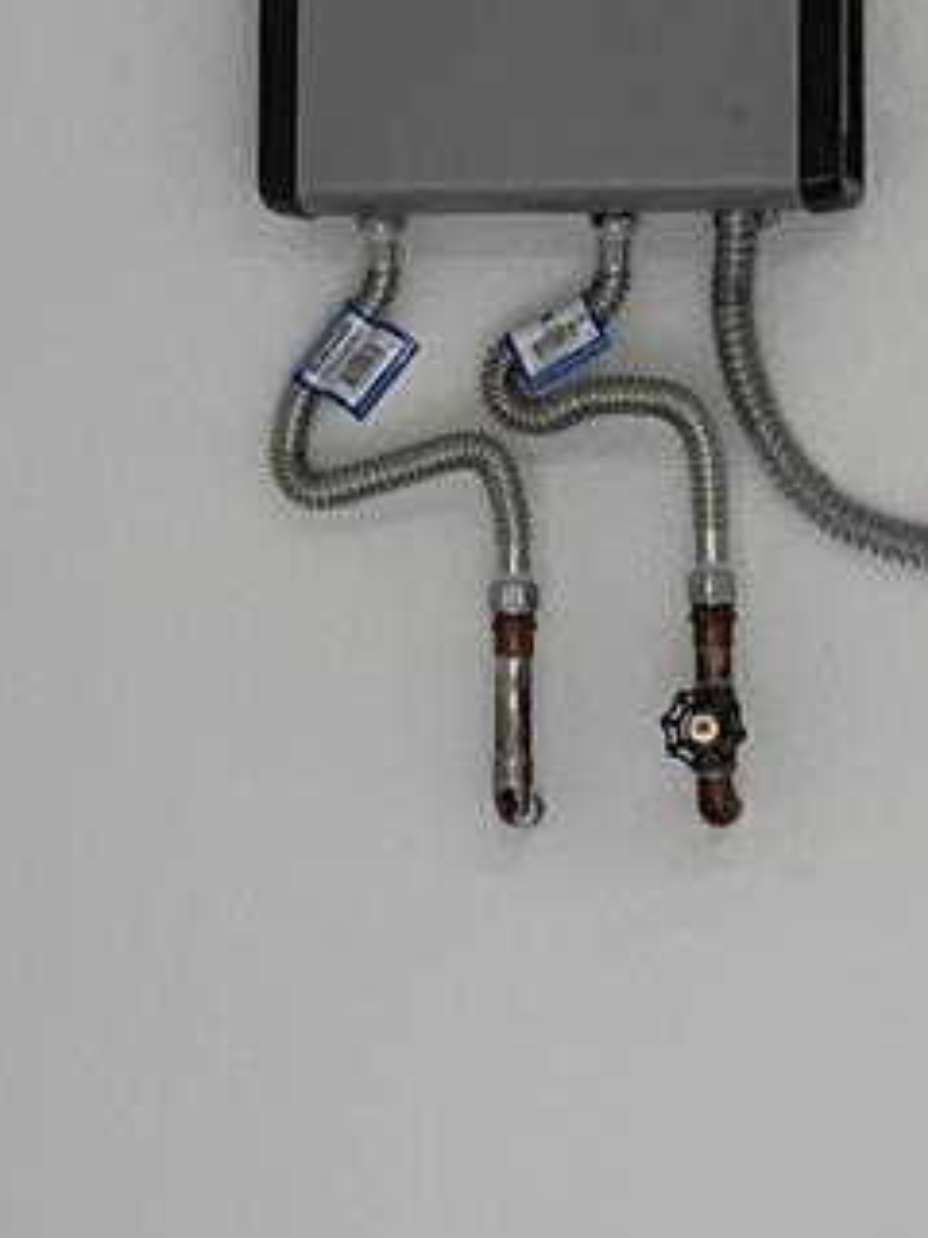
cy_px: 580
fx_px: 10330
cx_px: 669
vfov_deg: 6.9
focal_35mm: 289
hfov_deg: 5.1
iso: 64
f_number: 2.8
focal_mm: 9
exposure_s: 1/120
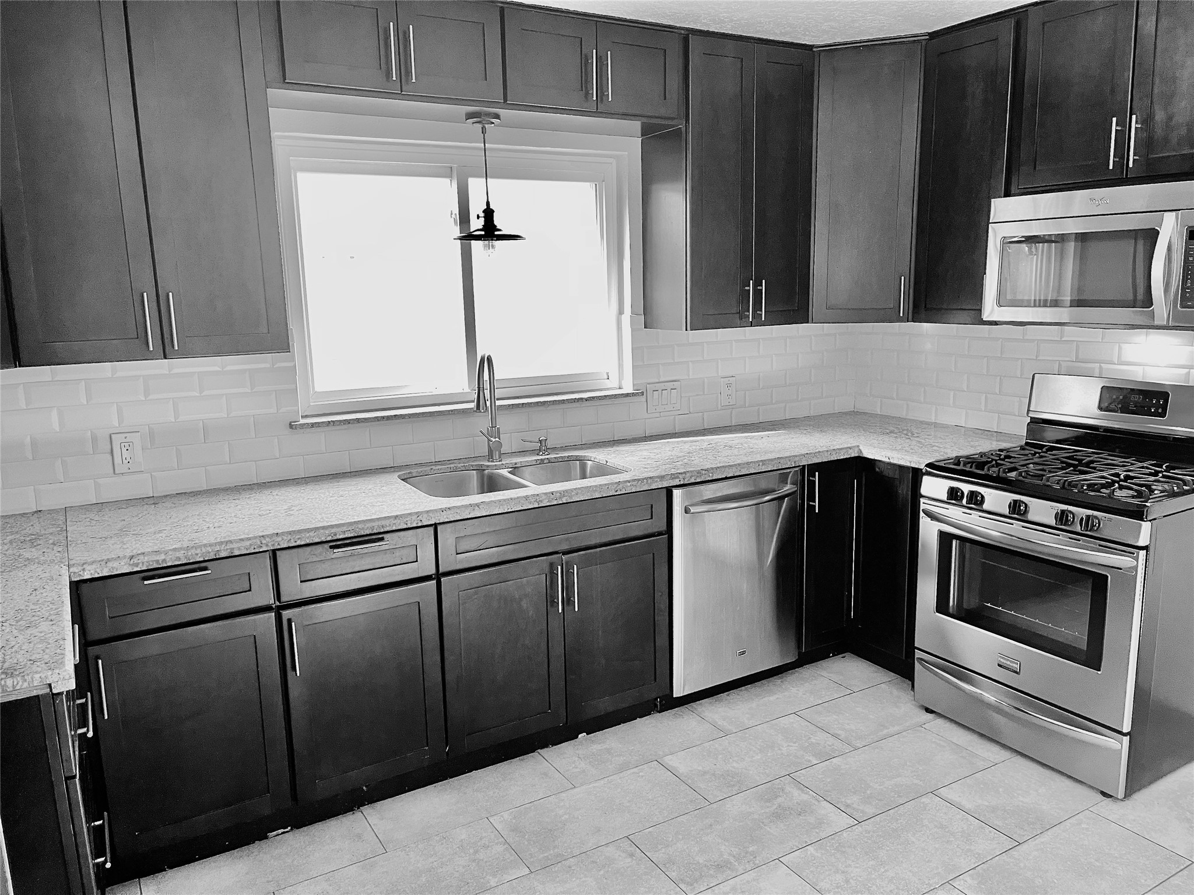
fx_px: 862
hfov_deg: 69.4
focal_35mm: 25
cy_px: 448
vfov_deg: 54.9
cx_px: 597
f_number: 1.6
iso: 125
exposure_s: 1/81
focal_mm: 5.1
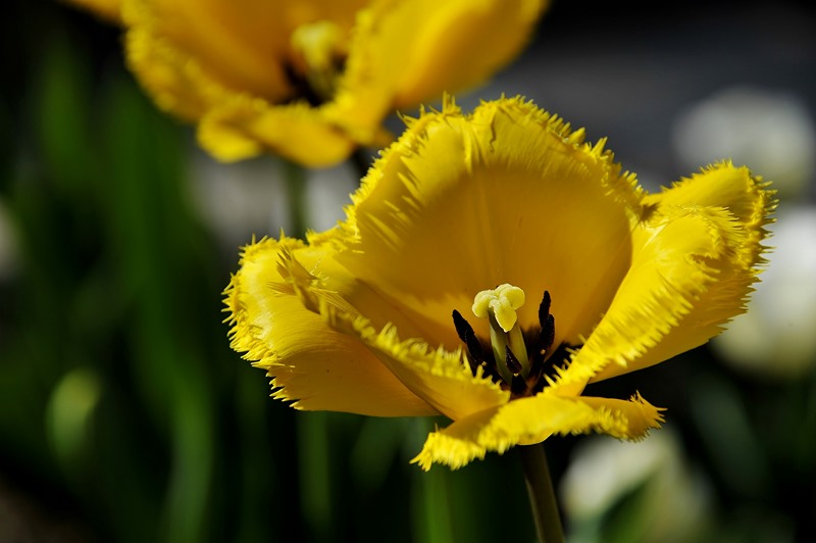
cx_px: 408
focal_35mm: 300
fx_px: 6794
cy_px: 272
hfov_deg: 6.9
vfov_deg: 4.6
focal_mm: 300
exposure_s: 1/1000
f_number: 8
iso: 200
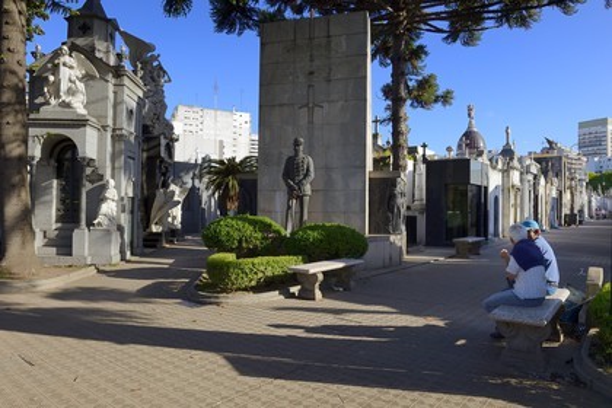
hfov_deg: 73.7
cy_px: 204
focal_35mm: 24
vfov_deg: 53.1
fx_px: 408
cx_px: 306
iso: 200
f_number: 11
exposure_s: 1/125
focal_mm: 24
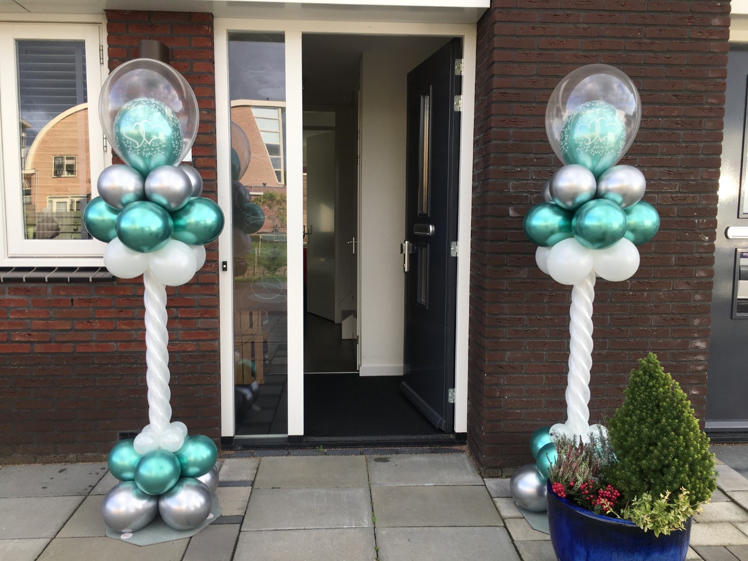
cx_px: 374
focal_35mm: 29
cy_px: 280
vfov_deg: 48.2
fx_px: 627
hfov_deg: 61.7
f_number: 2.2
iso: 25
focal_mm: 4.15
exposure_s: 1/327
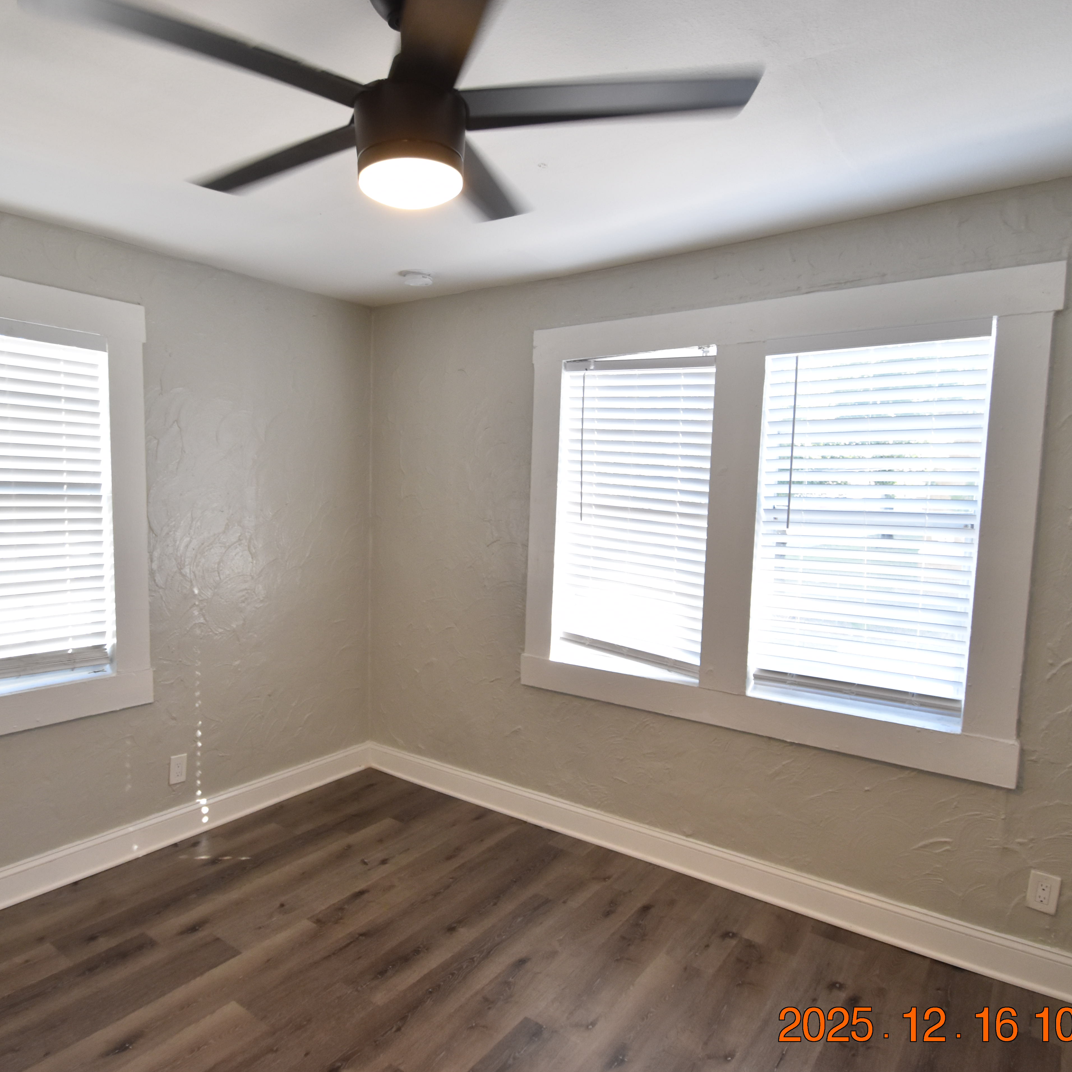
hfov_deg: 74.5
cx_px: 469
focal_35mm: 20
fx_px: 701
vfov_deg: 74.8
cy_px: 549
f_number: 3.5
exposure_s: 1/125
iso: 800
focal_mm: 10
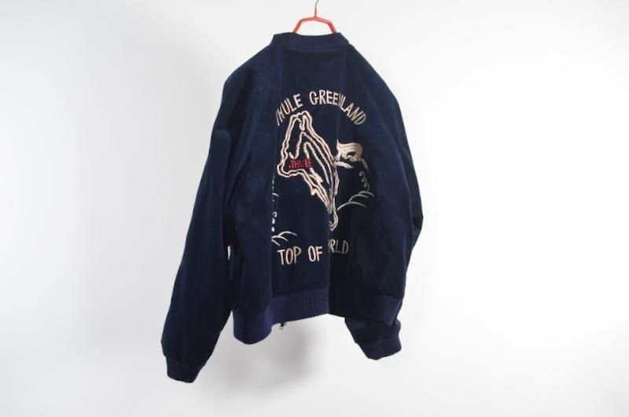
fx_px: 1046
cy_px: 208
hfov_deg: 33.5
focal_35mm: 60
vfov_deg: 22.5
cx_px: 314
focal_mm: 40
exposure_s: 1/80
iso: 800
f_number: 4
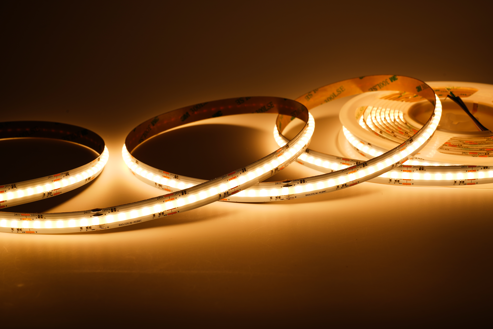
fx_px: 767
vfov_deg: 24.2
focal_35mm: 56
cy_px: 164
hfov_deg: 35.6
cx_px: 246
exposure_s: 1/25
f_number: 14
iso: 64
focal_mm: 56
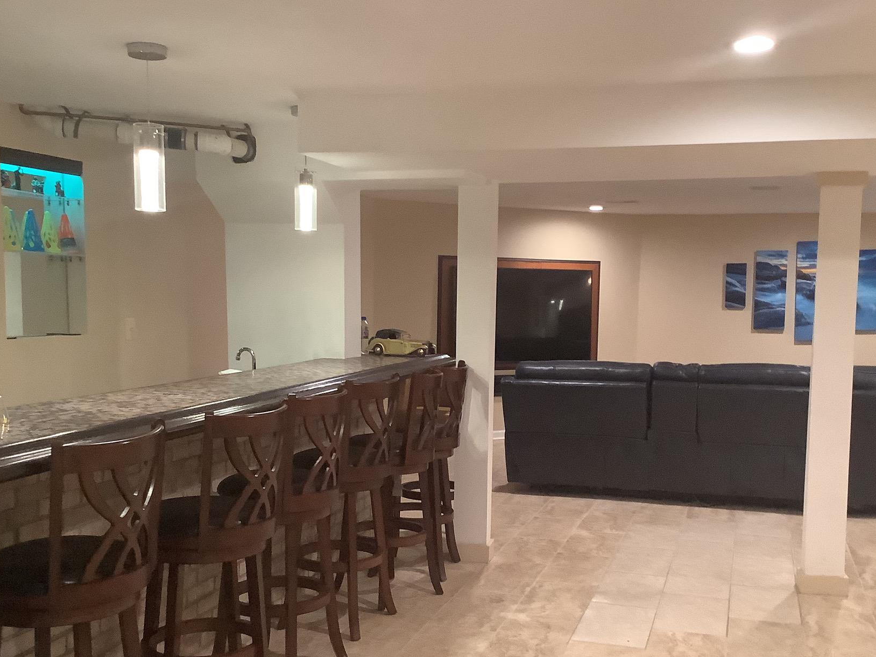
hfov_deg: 47.8
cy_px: 403
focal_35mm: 39
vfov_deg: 36.6
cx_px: 469
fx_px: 987
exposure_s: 1/40
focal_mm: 3.3
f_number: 2.4
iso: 320
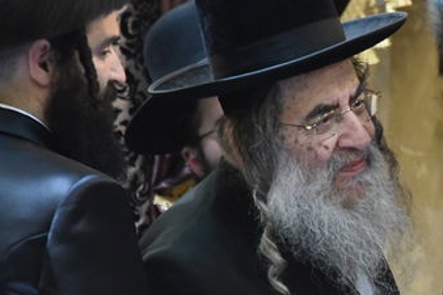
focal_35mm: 910
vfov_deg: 1.5
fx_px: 11192
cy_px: 199
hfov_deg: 2.3
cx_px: 342
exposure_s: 1/80
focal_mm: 300
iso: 4000
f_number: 5.6
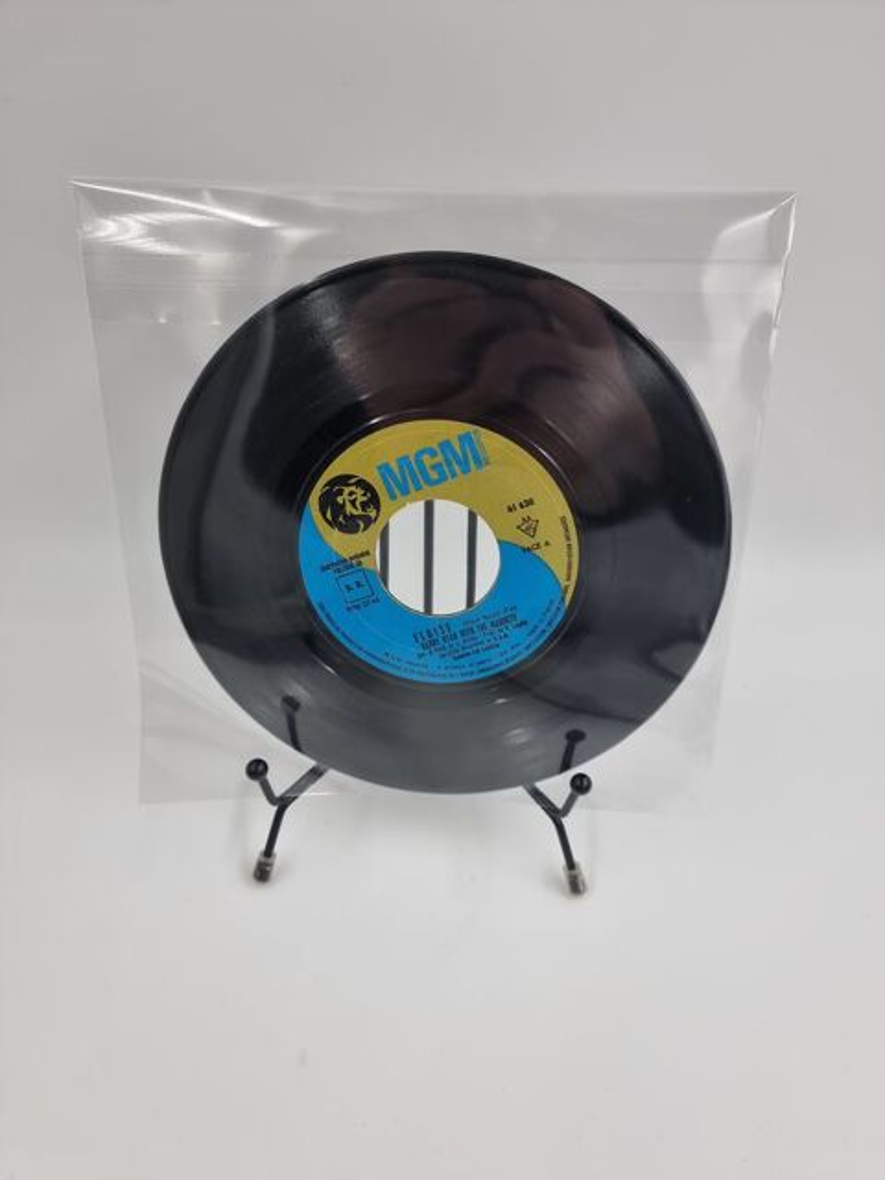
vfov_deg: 71.6
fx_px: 818
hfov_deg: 56.8
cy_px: 590
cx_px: 442
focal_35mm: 24
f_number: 1.8
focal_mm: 6.7
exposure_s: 1/101
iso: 50
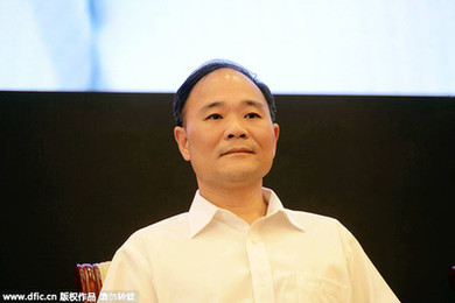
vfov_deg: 6.9
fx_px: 2528
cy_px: 152
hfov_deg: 10.3
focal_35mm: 200
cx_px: 228
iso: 800
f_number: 4
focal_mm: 200
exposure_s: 1/60
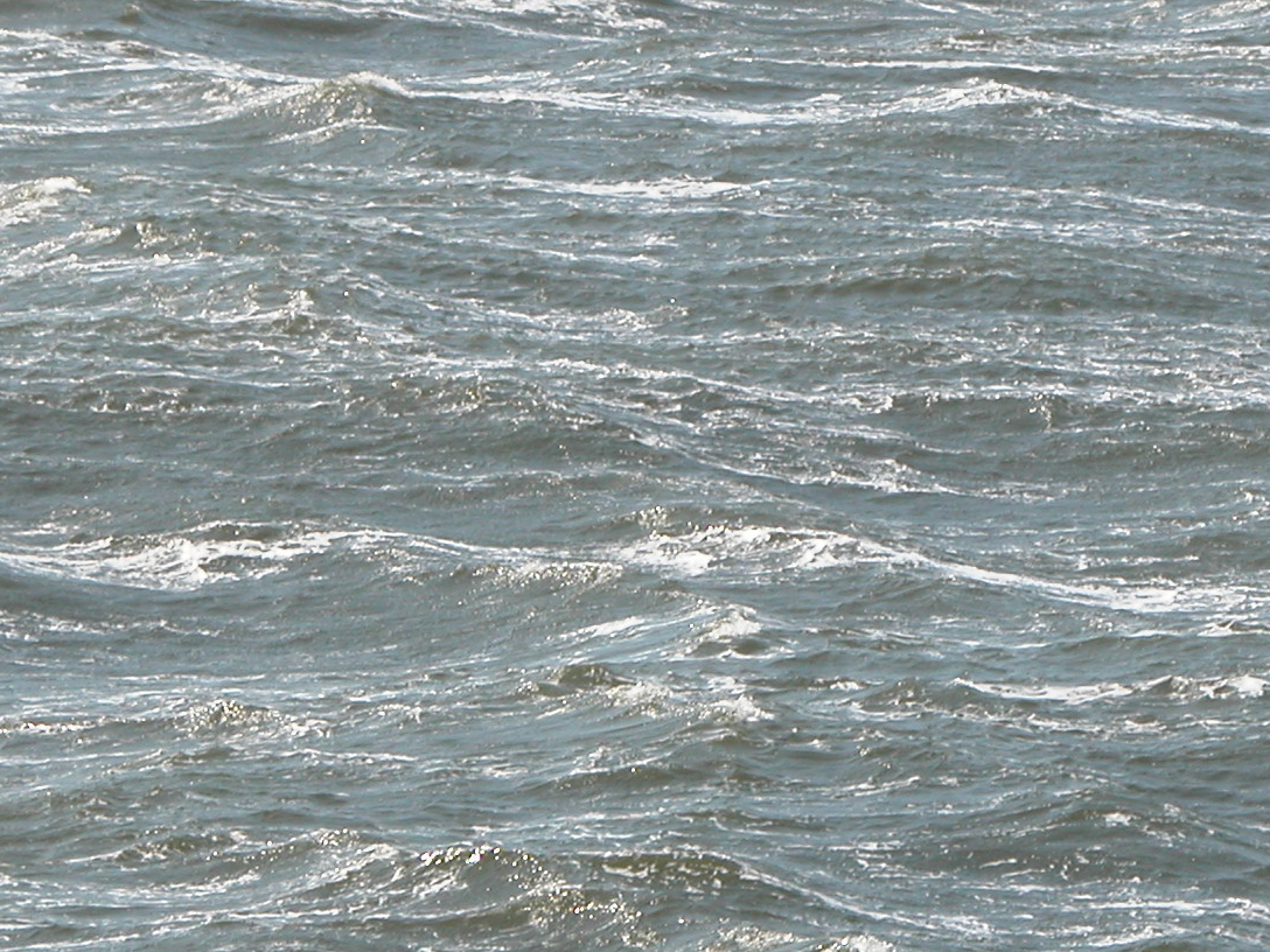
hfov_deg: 6.2
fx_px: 11740
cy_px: 864
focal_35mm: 320
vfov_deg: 4.6
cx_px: 892
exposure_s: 1/565
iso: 100
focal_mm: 34.7
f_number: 5.4
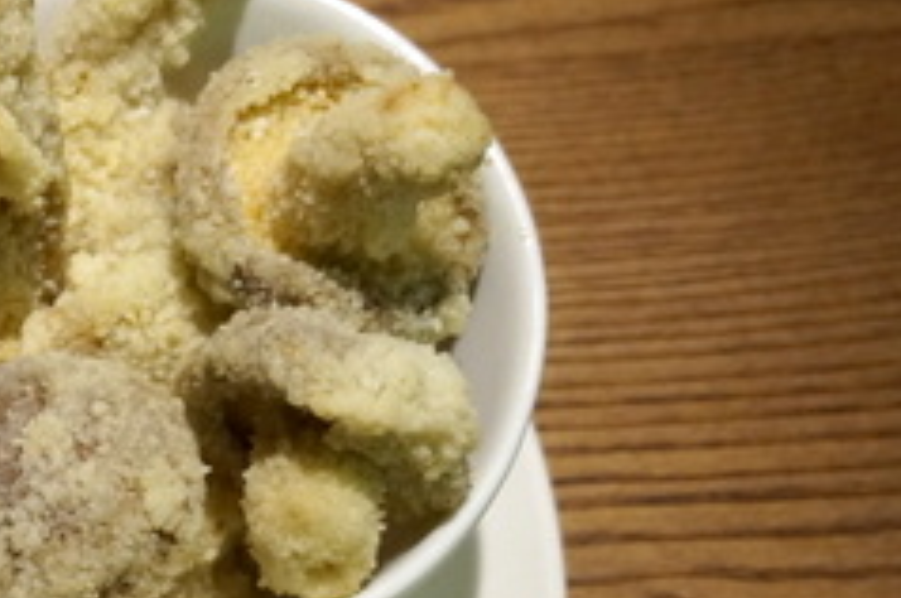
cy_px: 577
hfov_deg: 19.4
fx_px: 2424
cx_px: -273
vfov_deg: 13.9
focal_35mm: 97
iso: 1000
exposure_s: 1/60
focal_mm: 24
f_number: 4.5
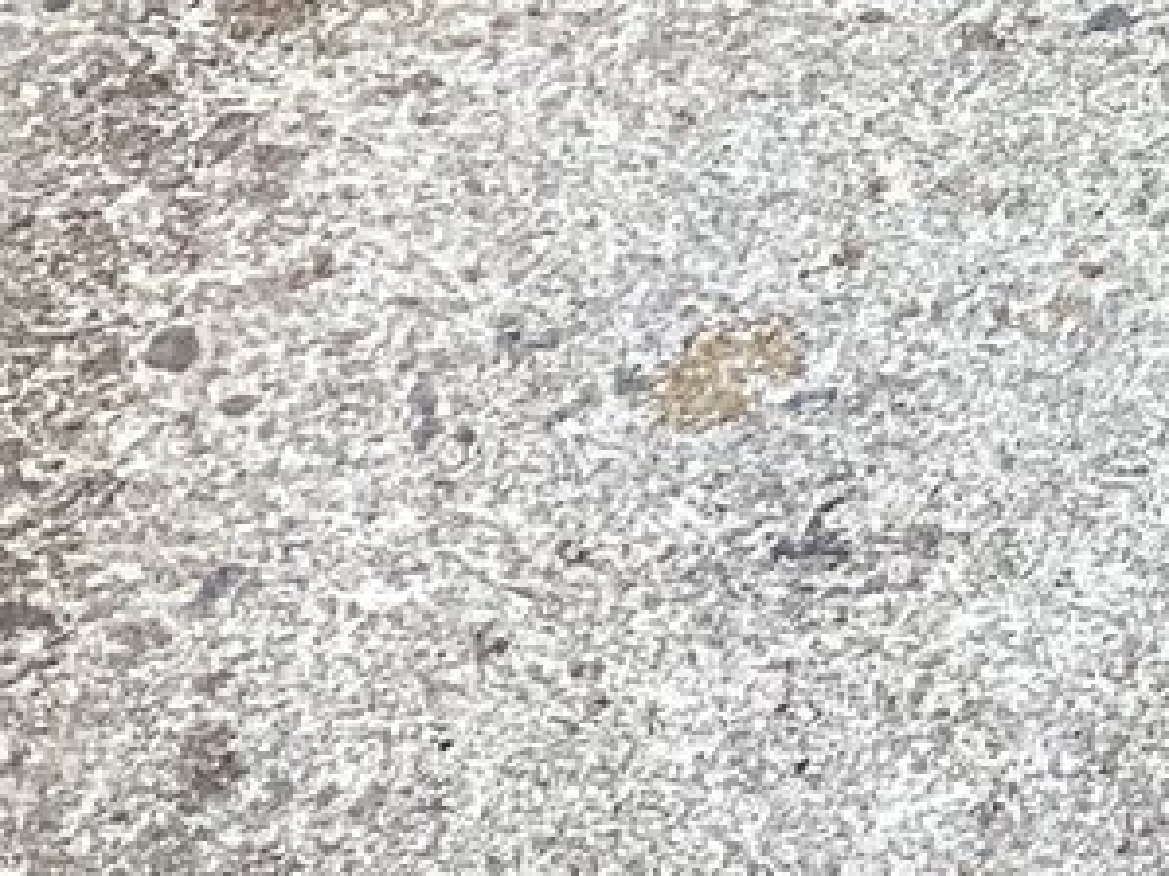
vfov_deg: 8.8
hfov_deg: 10.8
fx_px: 5300
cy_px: -1062
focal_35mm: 157
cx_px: 2762
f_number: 2.4
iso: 50
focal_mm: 3.3
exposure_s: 1/120
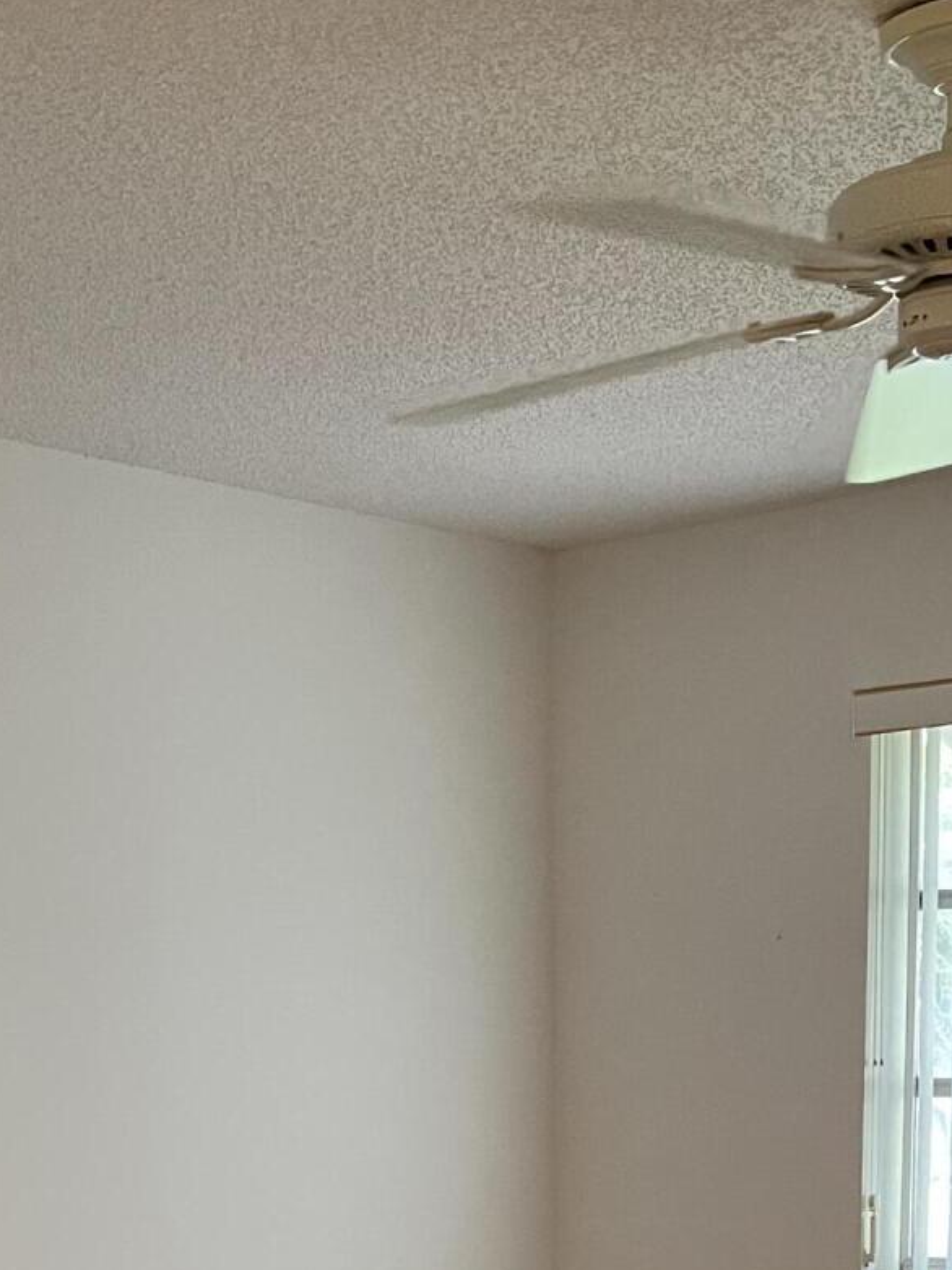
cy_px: 1514
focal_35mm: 64
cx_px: 377
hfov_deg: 22.9
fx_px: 2346
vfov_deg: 26.9
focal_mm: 5.1
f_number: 1.6
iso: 500
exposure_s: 1/60
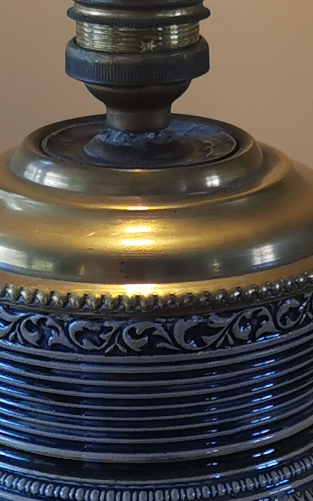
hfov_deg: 9.2
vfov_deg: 14.5
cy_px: 395
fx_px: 1952
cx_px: 187
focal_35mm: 143
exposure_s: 1/115
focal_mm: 5.56
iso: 50
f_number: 1.6
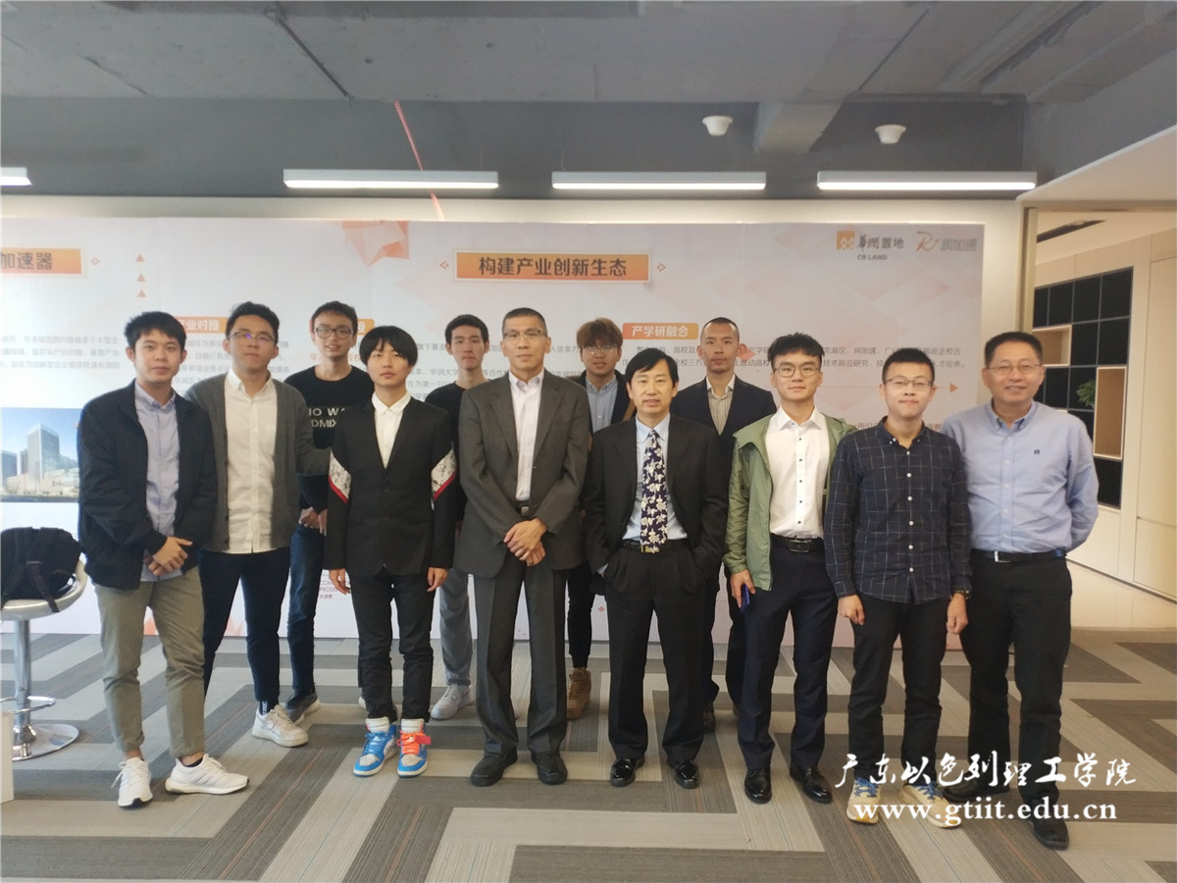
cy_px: 442
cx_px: 588
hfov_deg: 56.8
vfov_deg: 44.2
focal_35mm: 32
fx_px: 1088
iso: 276
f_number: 2
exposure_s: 1/25
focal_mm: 4.5
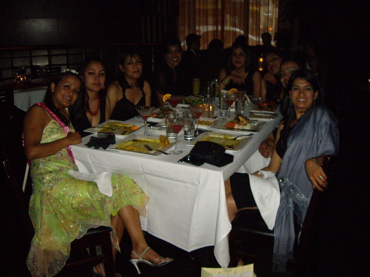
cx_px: 185
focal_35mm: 38
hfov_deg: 49.0
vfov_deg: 37.7
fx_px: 406
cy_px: 138
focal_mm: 6.2
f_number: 2.7
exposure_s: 1/40
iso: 400
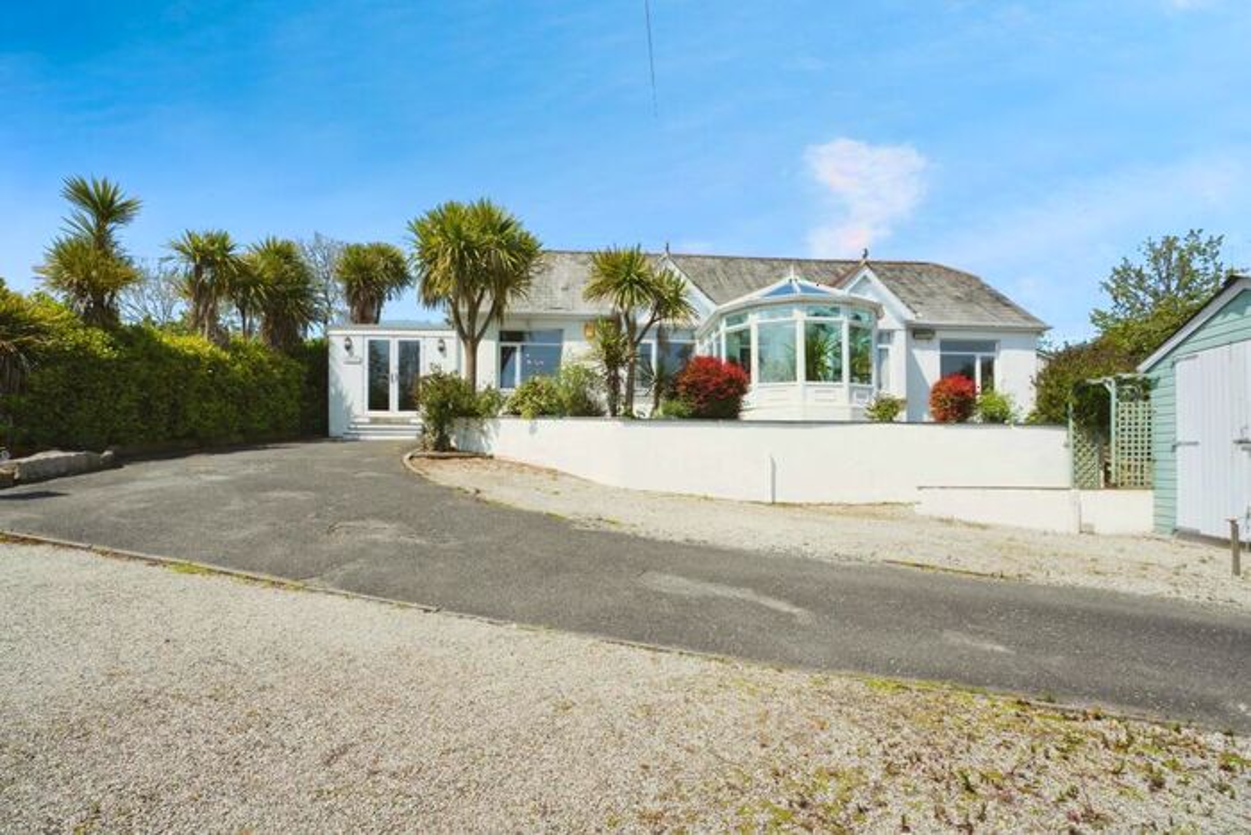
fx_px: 556
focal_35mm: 16
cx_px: 626
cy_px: 418
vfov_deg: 73.8
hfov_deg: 96.7
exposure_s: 1/2000
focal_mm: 16
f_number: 9
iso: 1000
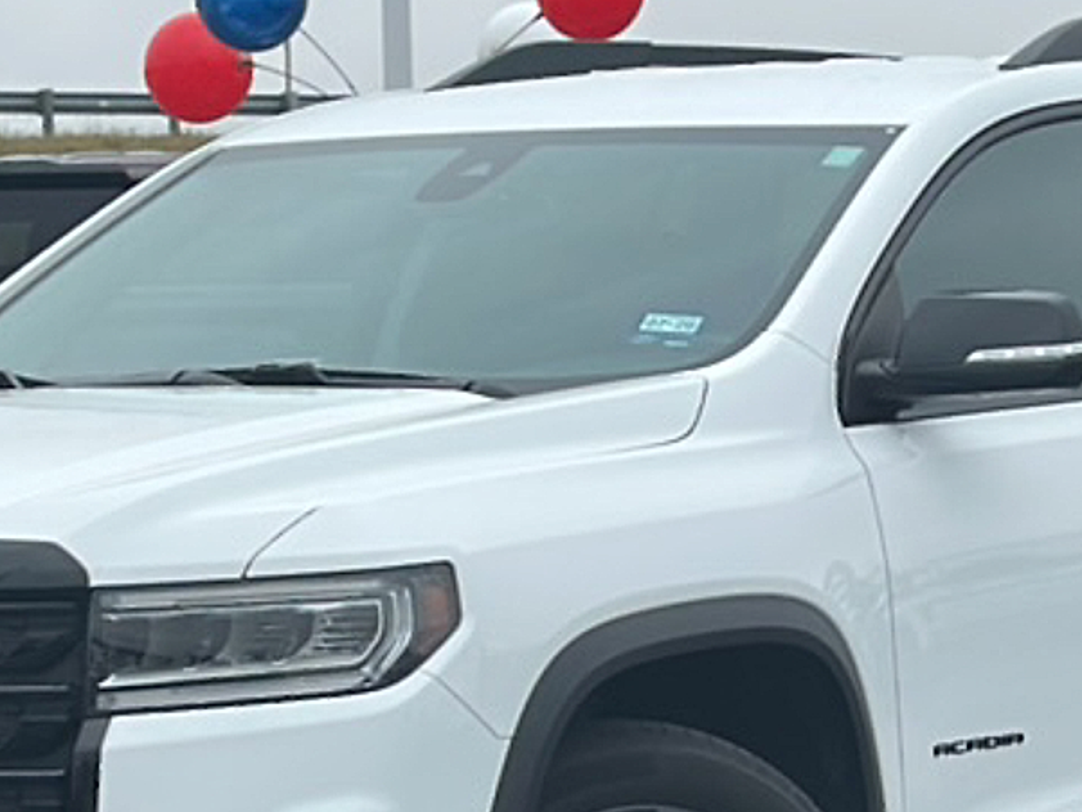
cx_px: 591
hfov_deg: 12.6
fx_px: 4908
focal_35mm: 157
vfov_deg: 9.4
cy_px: 607
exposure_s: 1/1645
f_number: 1.78
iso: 64
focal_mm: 6.86
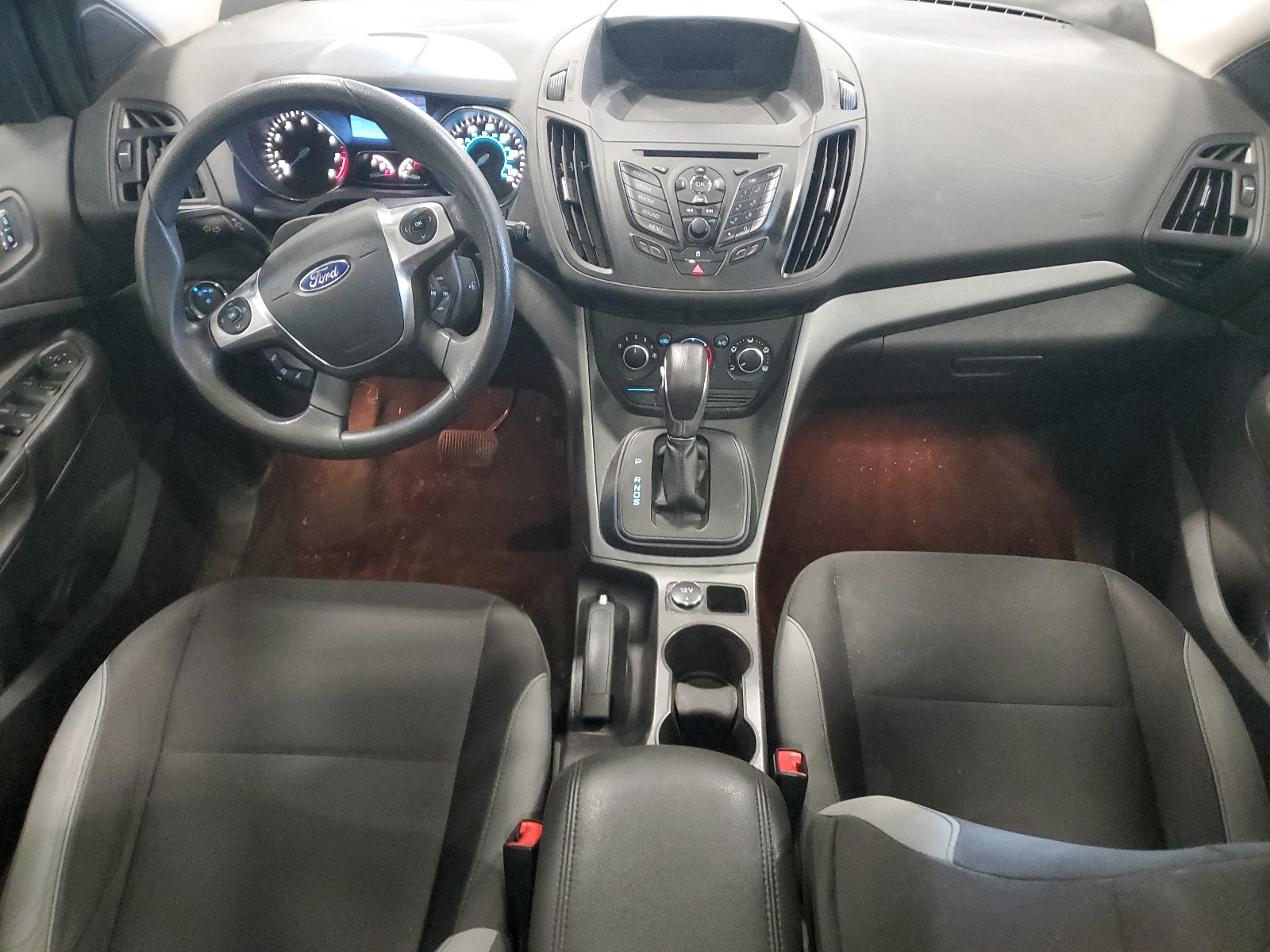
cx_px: 635
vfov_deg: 53.1
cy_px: 476
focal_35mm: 26
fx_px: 954
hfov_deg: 67.3
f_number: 1.5
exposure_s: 1/15
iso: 571
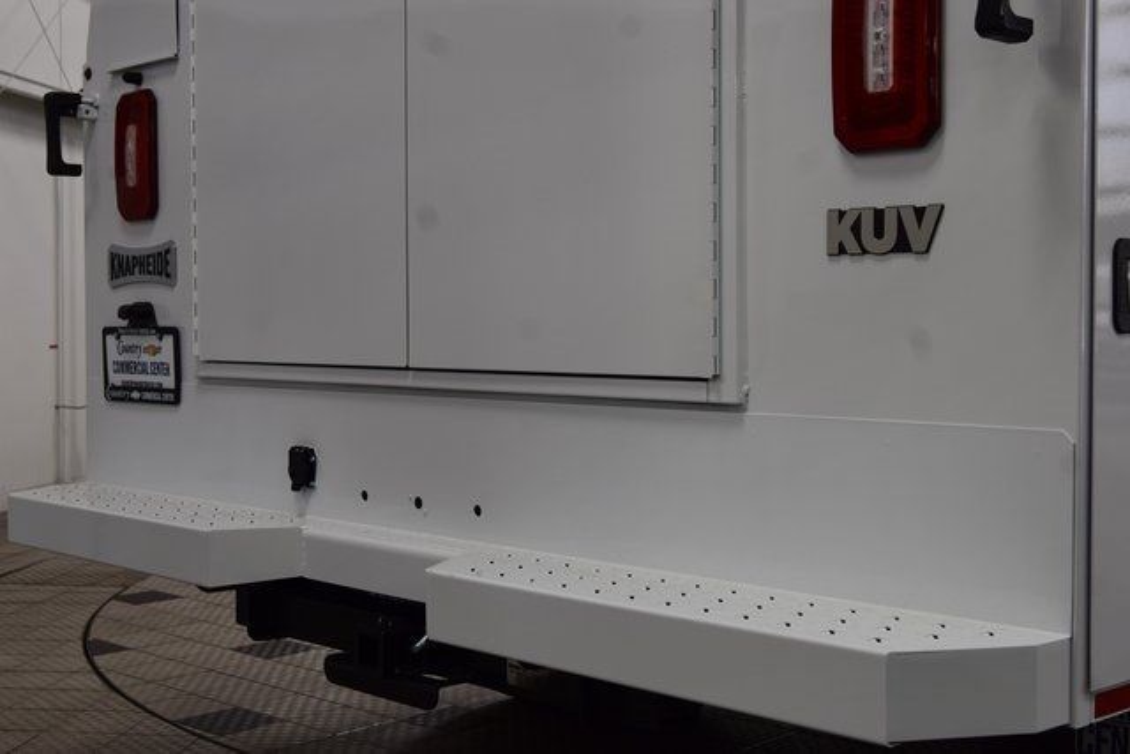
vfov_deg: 26.5
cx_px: 565
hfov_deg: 38.9
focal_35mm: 51
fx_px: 1601
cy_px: 377
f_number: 7.1
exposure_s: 1/30
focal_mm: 34
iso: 400
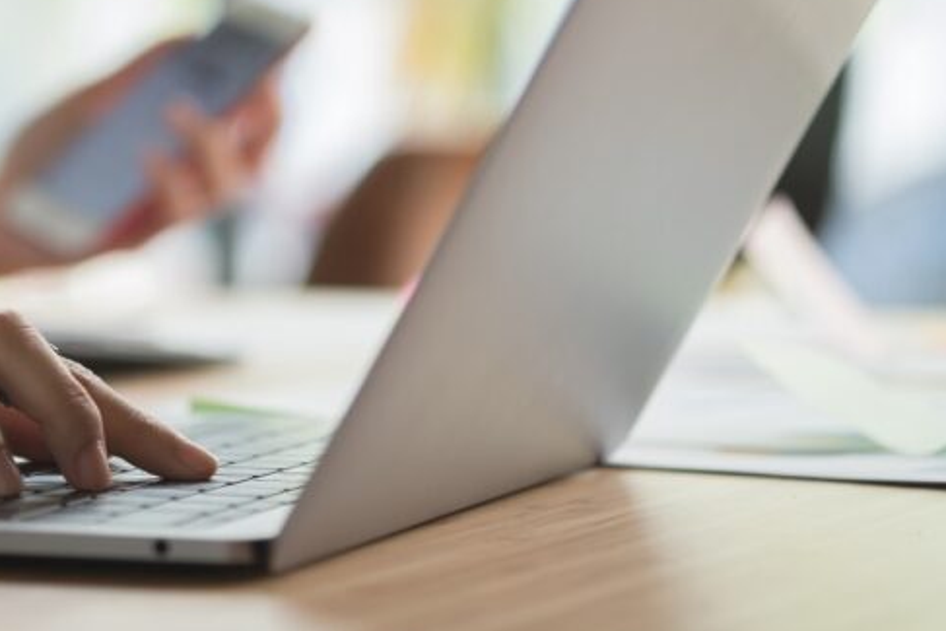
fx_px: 3732
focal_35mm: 142
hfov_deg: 14.4
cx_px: 206
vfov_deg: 9.7
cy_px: 157
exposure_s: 1/125
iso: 200
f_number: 2.4
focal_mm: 60
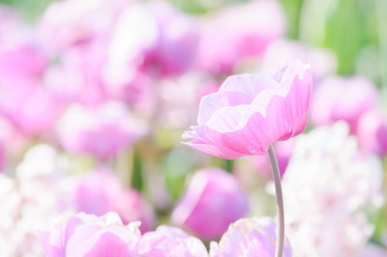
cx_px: 194
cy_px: 128
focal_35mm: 330
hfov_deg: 6.3
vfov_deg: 4.2
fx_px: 3543
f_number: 9
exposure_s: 1/250
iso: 200
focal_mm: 220
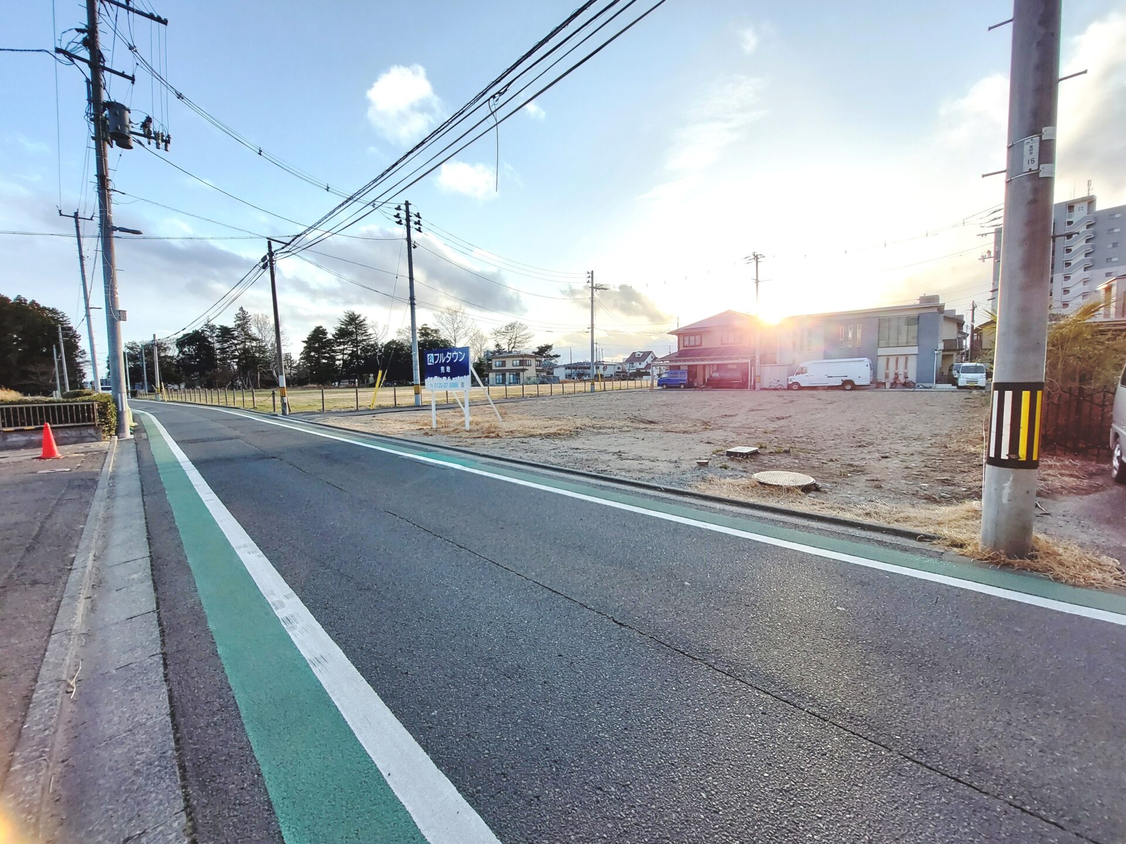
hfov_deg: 106.2
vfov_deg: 89.9
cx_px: 563
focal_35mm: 13
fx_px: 423
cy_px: 422
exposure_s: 1/357
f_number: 2.2
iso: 50
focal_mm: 1.74
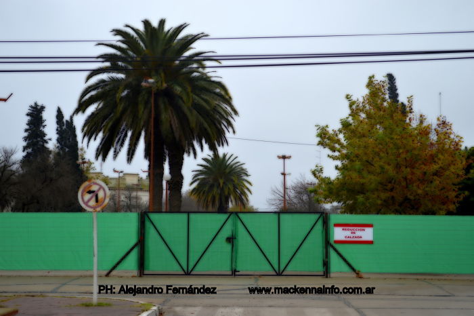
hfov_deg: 28.1
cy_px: 158
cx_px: 237
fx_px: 948
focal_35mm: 72
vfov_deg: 18.9
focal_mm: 48
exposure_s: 1/125
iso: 100
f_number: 5.6
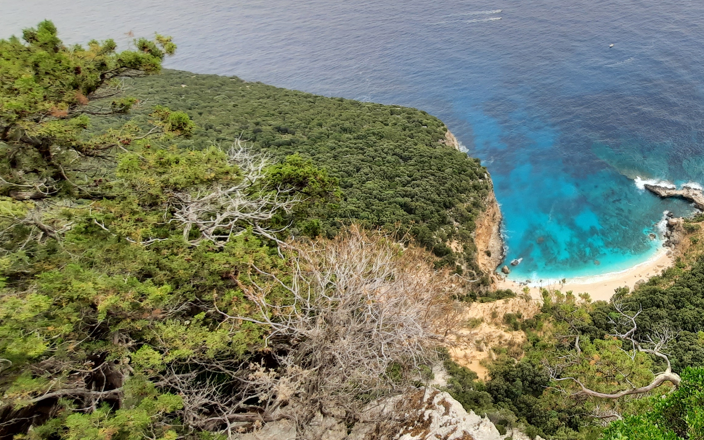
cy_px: 207
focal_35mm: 24
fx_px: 460
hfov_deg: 68.5
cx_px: 551
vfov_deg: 51.0
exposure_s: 1/404
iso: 40
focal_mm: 1.74
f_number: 2.2
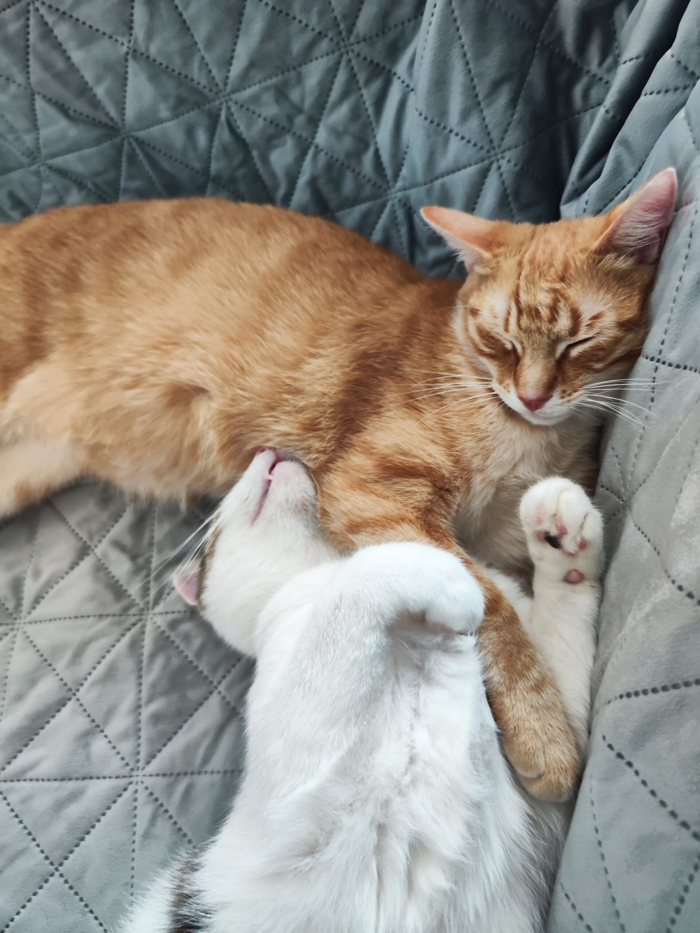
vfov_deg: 73.9
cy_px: 466
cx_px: 350
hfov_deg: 58.9
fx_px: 620
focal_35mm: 23
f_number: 1.69
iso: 649
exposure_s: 1/100
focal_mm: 7.01
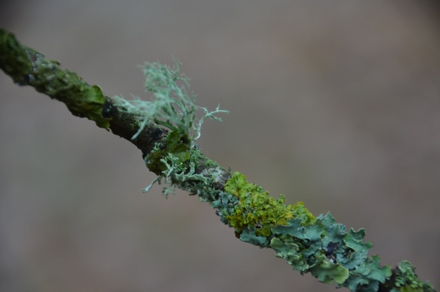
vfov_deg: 5.9
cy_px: 146
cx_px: 220
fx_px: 2836
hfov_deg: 8.9
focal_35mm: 232
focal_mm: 155
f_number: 6
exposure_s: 1/125
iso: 800
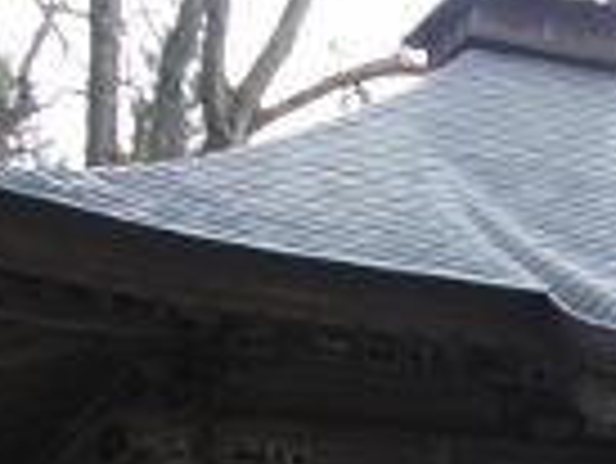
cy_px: 664
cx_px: 805
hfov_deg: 15.9
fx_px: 2084
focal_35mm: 117
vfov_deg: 12.2
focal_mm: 5.7
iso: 124
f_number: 2.9
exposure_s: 1/100
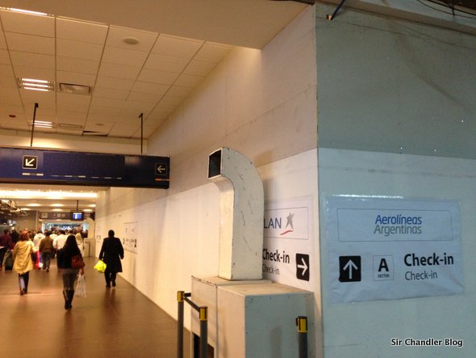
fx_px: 454
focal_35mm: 33
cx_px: 238
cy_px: 179
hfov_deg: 55.3
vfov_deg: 43.0
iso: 250
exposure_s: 1/20
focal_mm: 4.13
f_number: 2.4
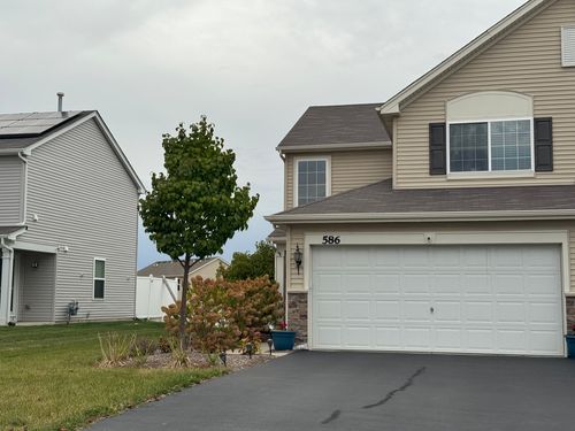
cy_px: 216
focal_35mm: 48
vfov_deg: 30.3
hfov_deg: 39.7
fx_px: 797
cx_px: 288
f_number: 1.78
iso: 64
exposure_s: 1/572
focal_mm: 6.76
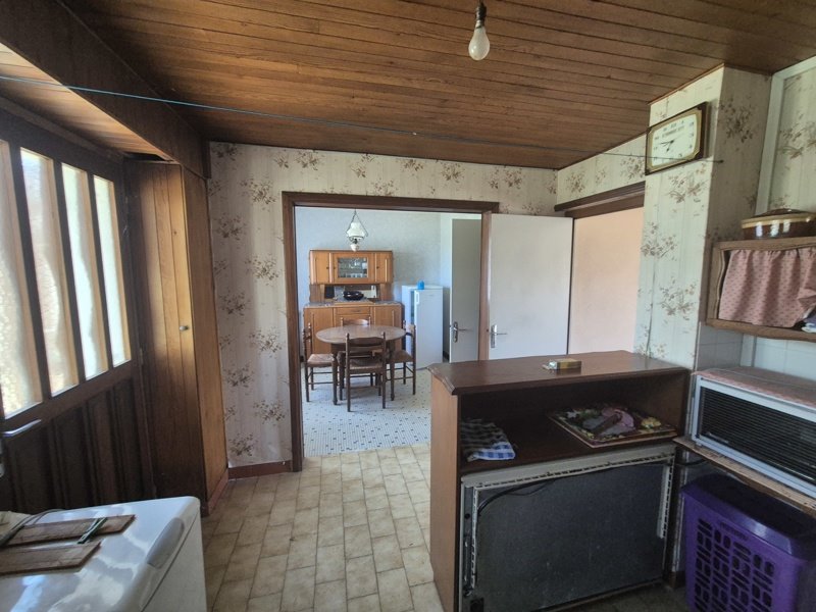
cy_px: 306
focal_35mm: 13
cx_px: 408
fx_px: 306
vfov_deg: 89.9
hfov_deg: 106.2
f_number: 2.2
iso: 800
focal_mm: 2.2
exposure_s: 1/50
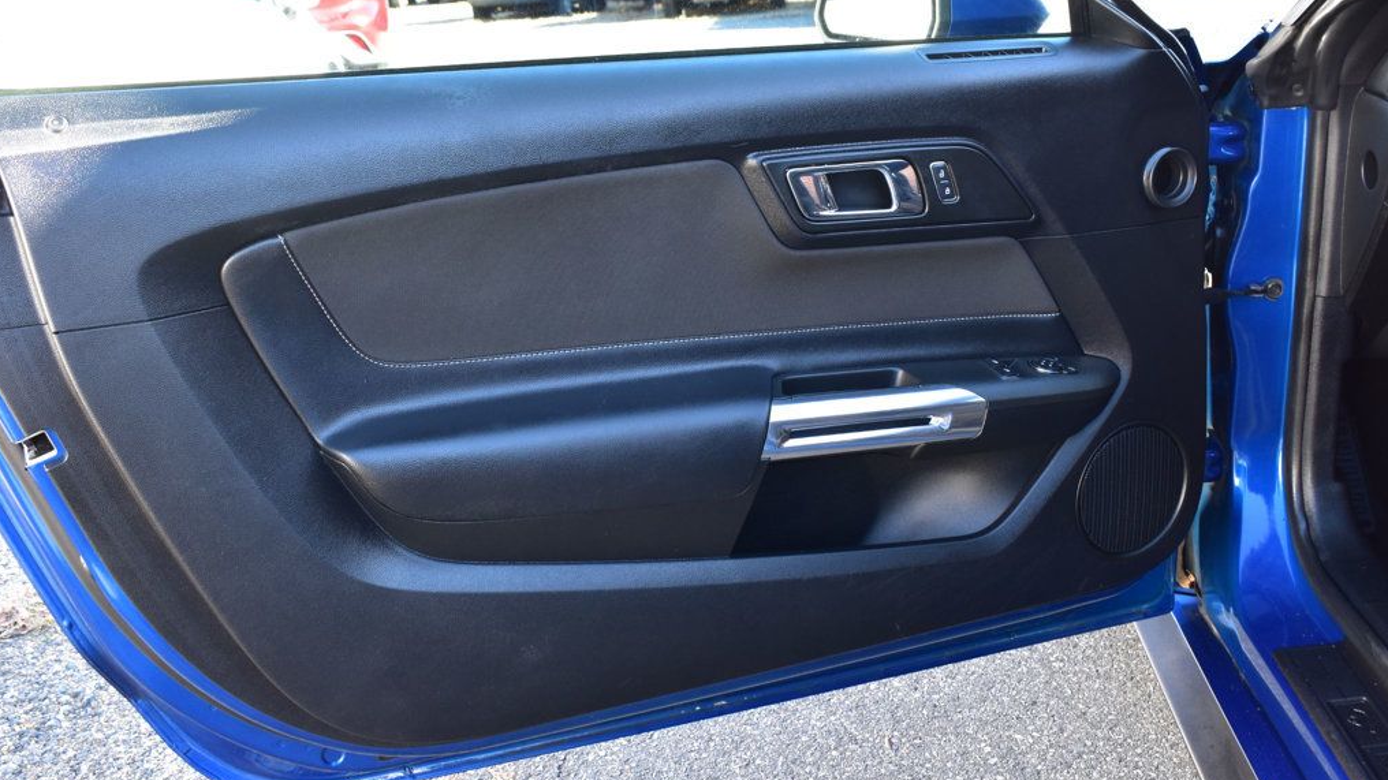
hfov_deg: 52.8
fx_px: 1398
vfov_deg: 31.1
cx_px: 691
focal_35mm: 38
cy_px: 324
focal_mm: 24
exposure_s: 1/50
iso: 400
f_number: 8
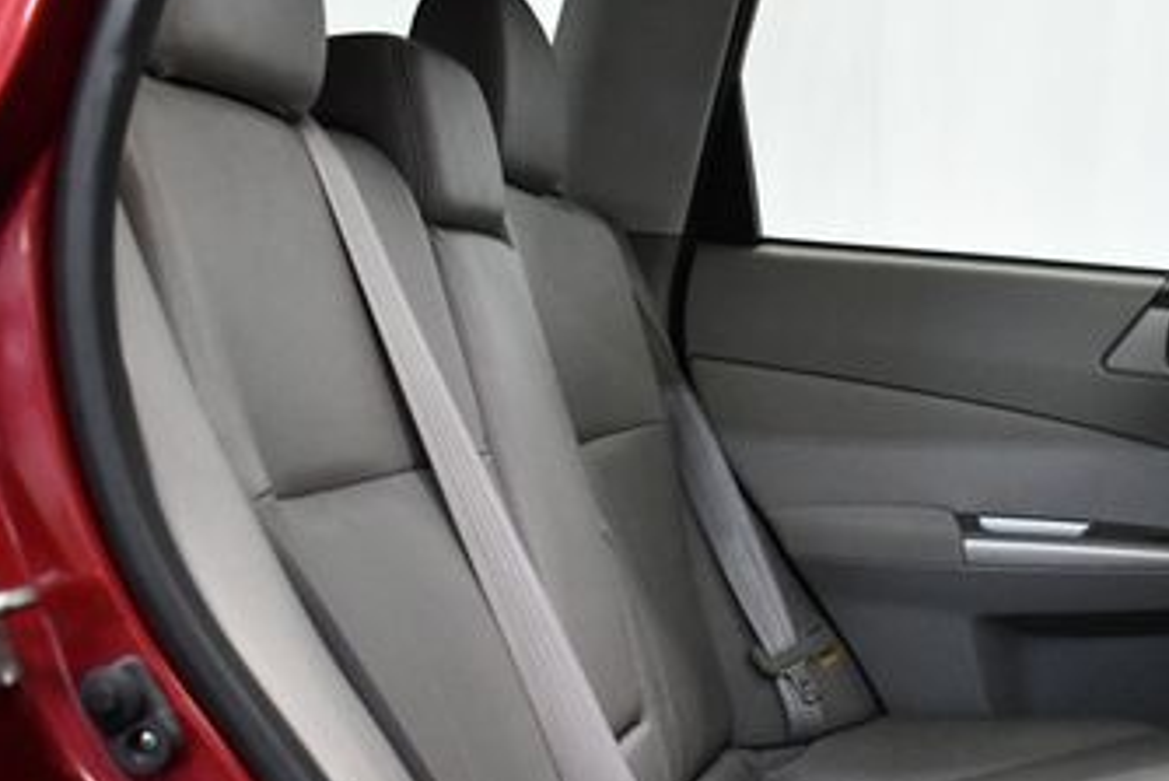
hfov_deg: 28.0
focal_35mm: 69
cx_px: 1088
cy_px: 602
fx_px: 2241
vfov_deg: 19.6
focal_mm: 18
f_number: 3.5
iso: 2000
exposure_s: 1/125
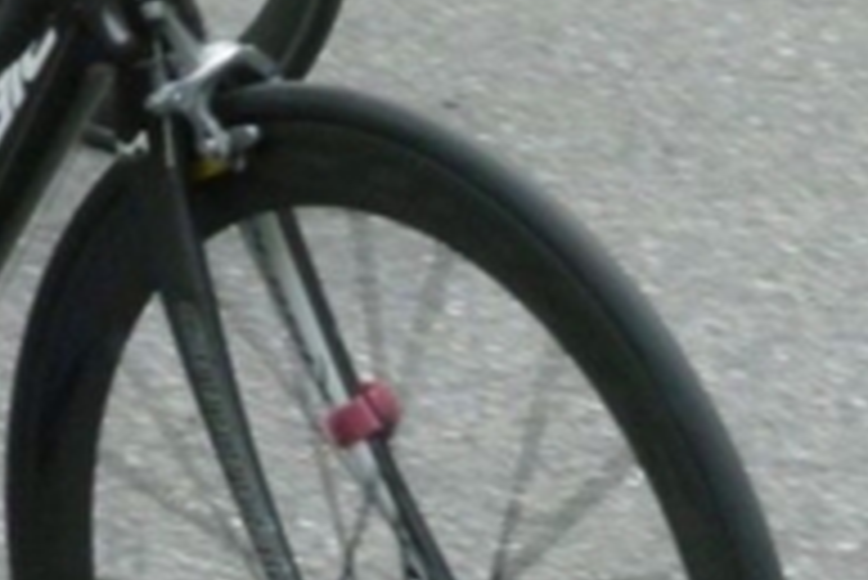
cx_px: 337
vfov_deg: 3.0
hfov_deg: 4.6
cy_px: -701
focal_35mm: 452
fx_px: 10906
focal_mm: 17.1
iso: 140
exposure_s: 1/250
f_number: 4.7
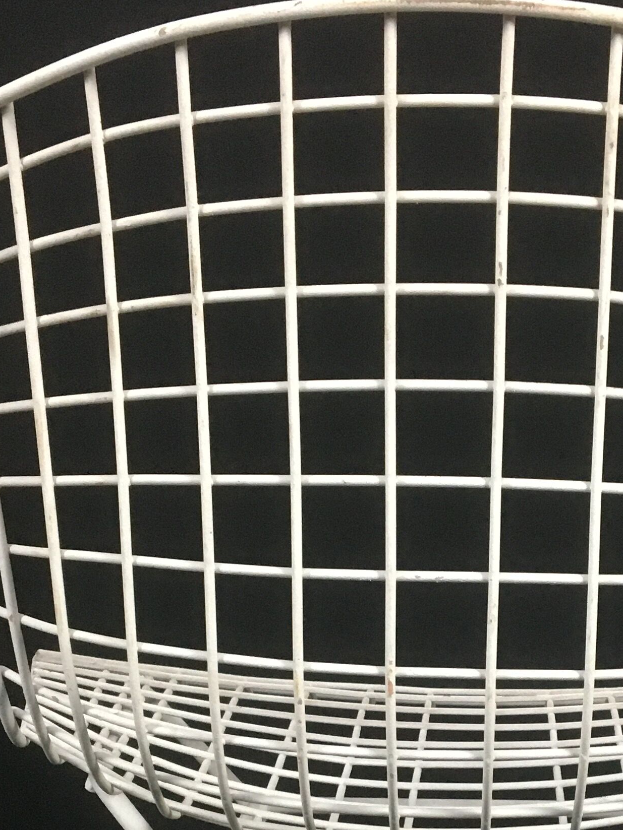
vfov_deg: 26.4
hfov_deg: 20.6
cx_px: 467
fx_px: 1704
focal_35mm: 71
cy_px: 757
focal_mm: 4.15
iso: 200
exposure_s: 1/25
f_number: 2.2
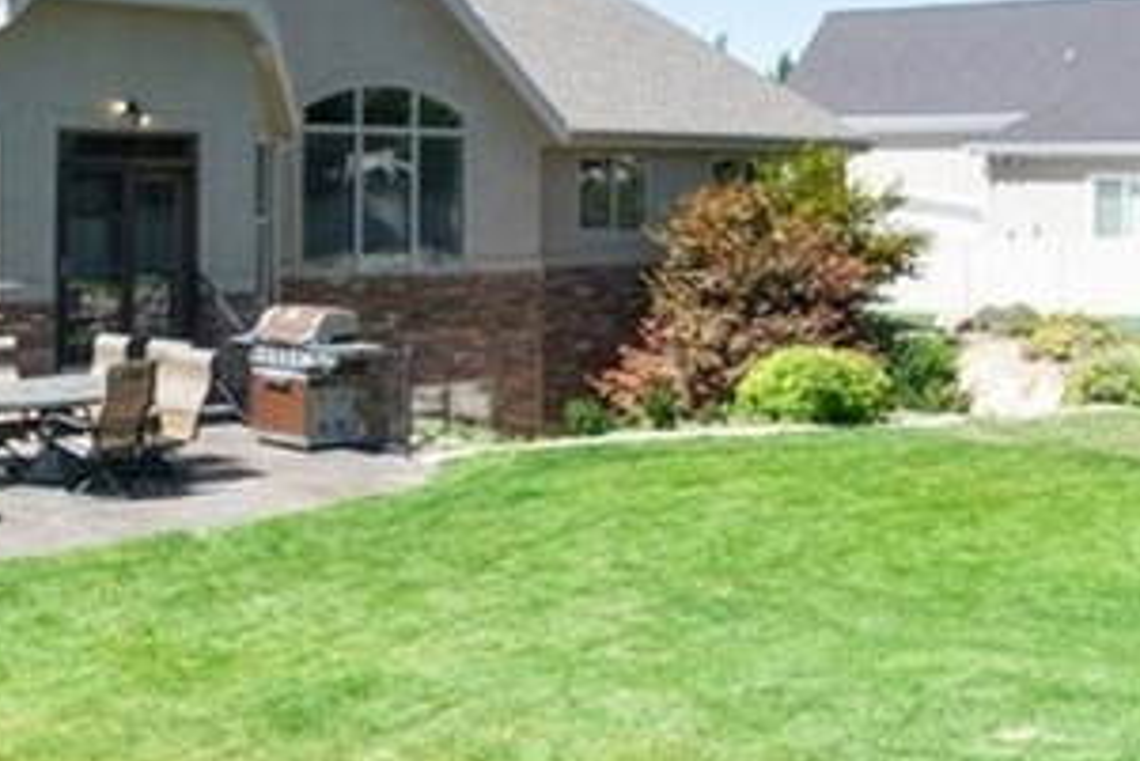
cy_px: 244
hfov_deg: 38.6
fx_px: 1616
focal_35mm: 51
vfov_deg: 26.3
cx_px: 424
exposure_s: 1/250
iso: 200
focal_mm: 10
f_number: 9
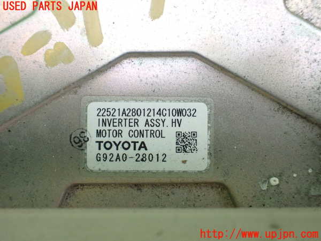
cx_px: 160
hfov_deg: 60.0
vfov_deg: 46.8
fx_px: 278
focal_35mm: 30
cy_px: 120
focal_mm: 5.4
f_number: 2.3
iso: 800
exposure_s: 1/60
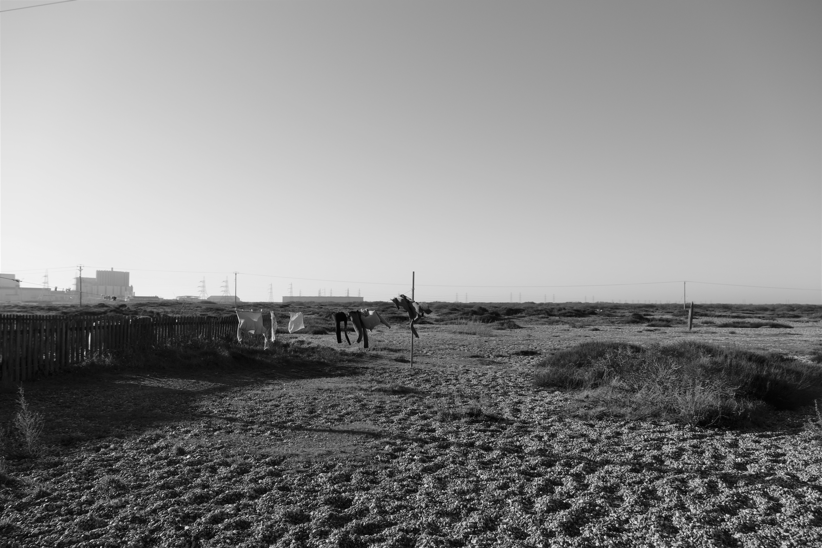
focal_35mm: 27
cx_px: 411
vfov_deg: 47.9
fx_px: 616
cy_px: 274
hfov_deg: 67.4
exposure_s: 1/1100
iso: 320
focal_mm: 18
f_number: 5.6
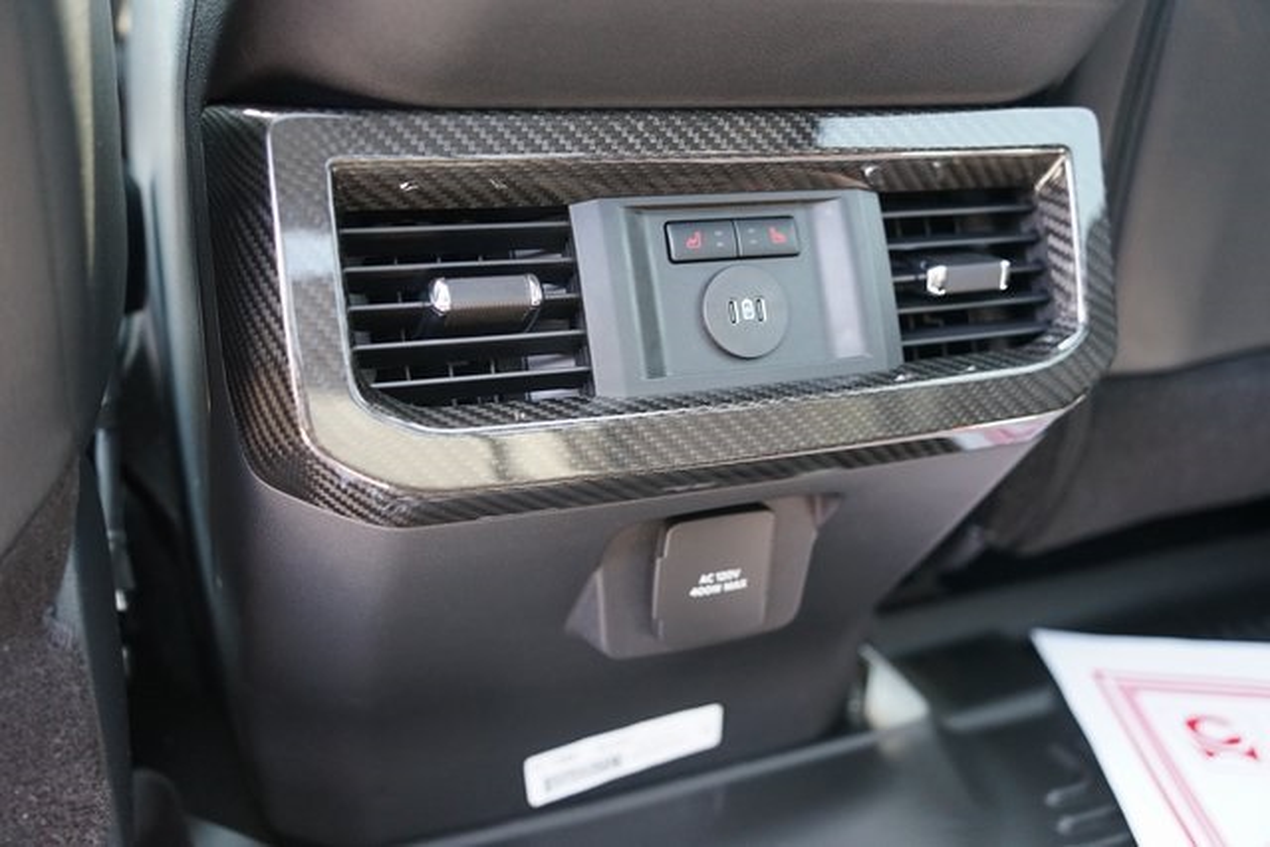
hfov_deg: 57.2
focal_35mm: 33
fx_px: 1164
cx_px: 635
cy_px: 424
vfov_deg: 40.0
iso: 2500
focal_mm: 33
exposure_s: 1/160
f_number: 3.2
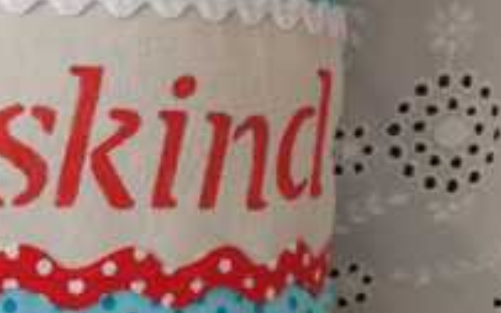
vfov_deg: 15.0
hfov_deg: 22.0
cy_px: 116
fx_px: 1188
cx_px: -99
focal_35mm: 87
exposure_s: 1/50
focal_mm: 4.32
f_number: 2.4
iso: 200
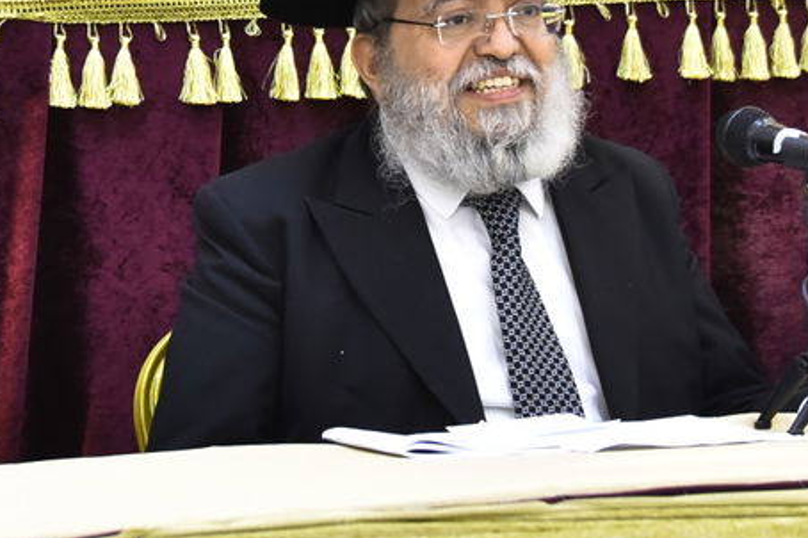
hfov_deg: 8.1
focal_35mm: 253
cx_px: 351
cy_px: -29
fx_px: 5674
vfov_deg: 5.4
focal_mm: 82
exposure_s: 1/100
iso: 2500
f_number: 5.6
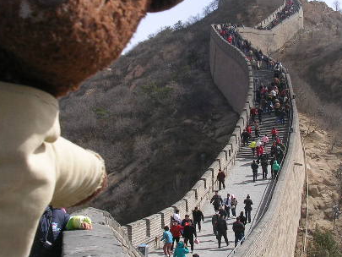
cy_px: 92
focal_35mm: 60
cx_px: 191
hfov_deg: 32.1
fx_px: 593
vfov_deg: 24.3
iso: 50
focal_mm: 5.8
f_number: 5.6
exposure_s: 1/240
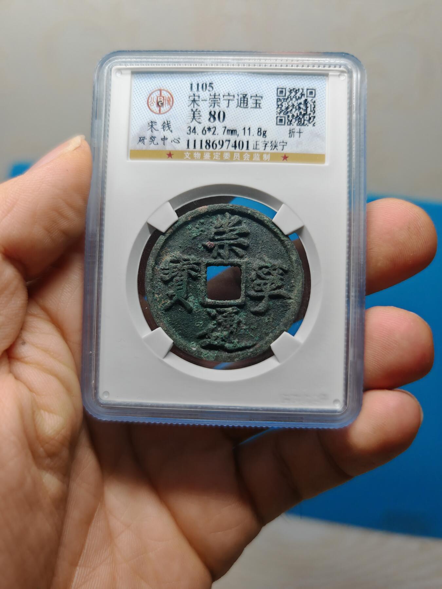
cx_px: 221
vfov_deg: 65.3
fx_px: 460
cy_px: 294
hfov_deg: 51.4
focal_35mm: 27
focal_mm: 7.62
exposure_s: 1/1000
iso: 320
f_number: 1.6
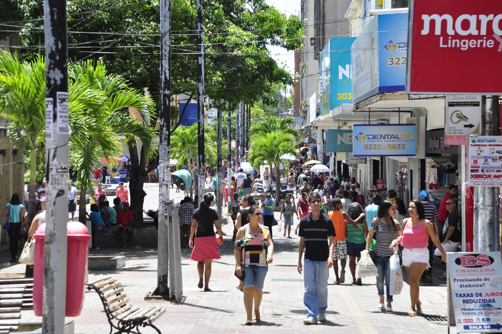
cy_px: 167
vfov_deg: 13.0
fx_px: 1462
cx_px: 251
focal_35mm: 105
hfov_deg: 19.5
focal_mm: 70
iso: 400
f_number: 5.3
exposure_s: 1/800
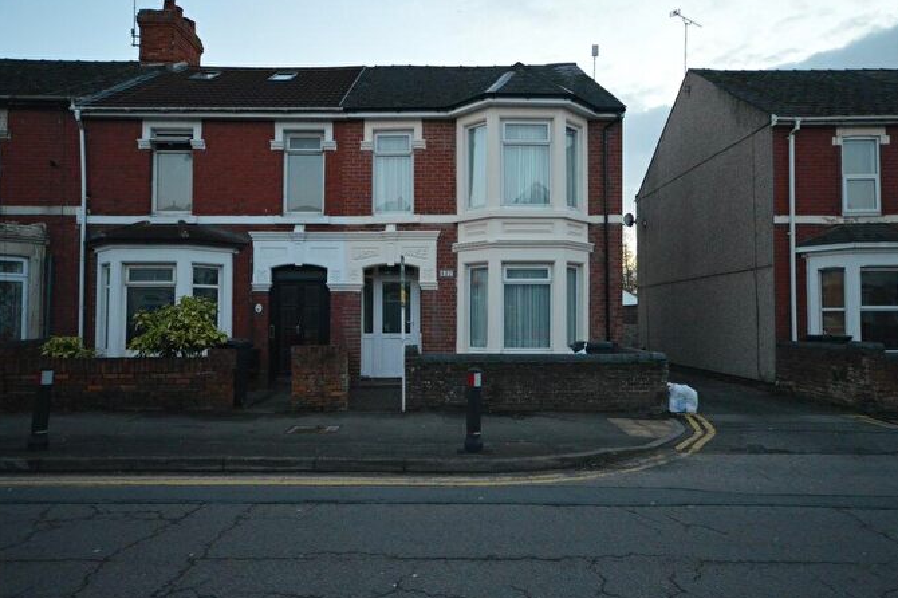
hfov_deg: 74.9
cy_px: 296
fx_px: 586
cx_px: 444
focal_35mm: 24
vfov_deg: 54.0
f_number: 5
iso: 2200
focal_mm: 15
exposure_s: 1/200
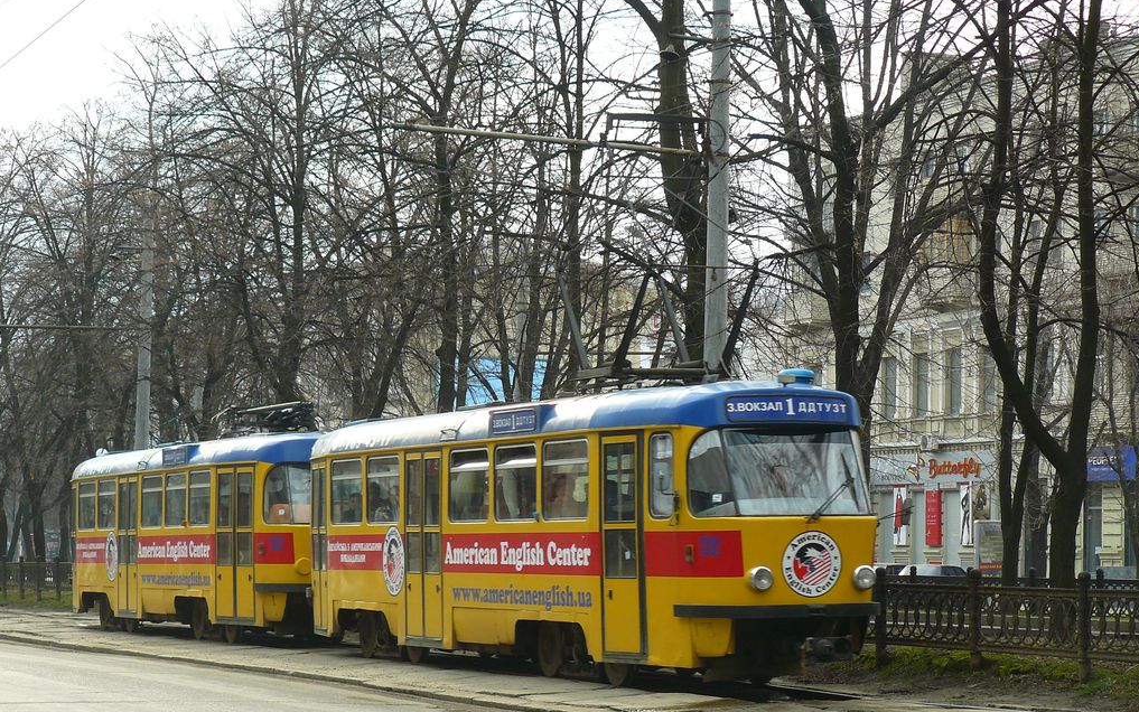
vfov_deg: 13.8
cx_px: 572
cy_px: 407
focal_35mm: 95
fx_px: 2949
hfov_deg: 21.9
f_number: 3.2
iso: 100
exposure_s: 1/200
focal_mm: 14.9
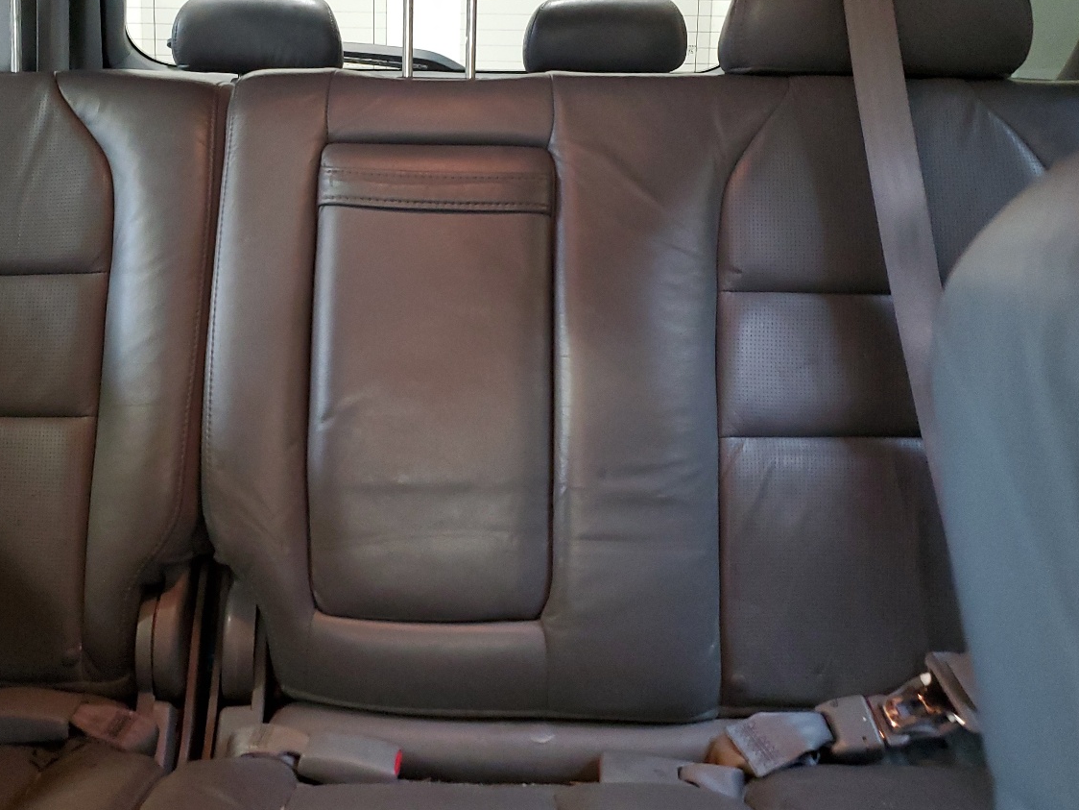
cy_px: 266
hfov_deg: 49.7
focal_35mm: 37
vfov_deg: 38.2
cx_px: 406
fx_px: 1153
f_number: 1.5
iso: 296
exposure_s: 1/20
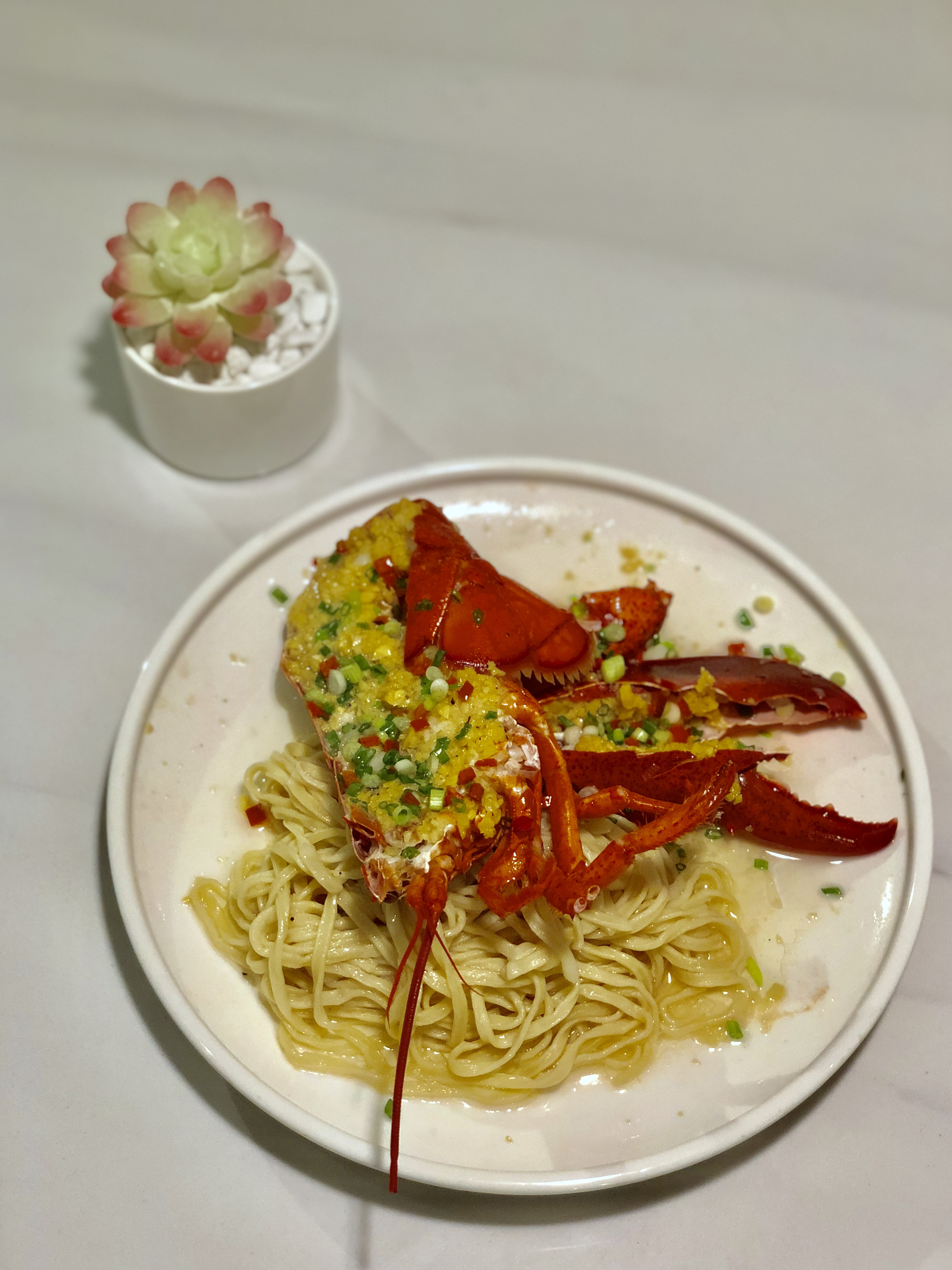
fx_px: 1907
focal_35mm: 52
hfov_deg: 28.0
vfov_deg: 36.8
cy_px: 635
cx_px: 476
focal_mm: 6
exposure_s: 1/25
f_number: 2.4
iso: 125
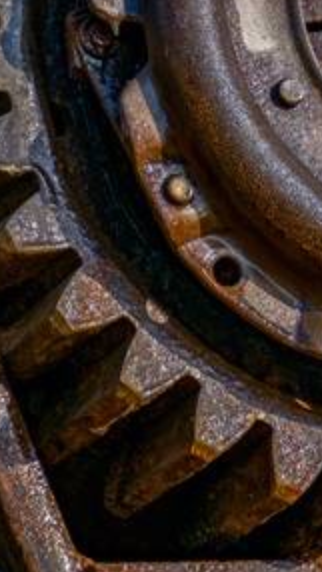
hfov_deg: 4.9
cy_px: 99
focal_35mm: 246
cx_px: 440
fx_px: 3732
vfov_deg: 8.7
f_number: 4.8
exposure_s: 1/500
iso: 100
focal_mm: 56
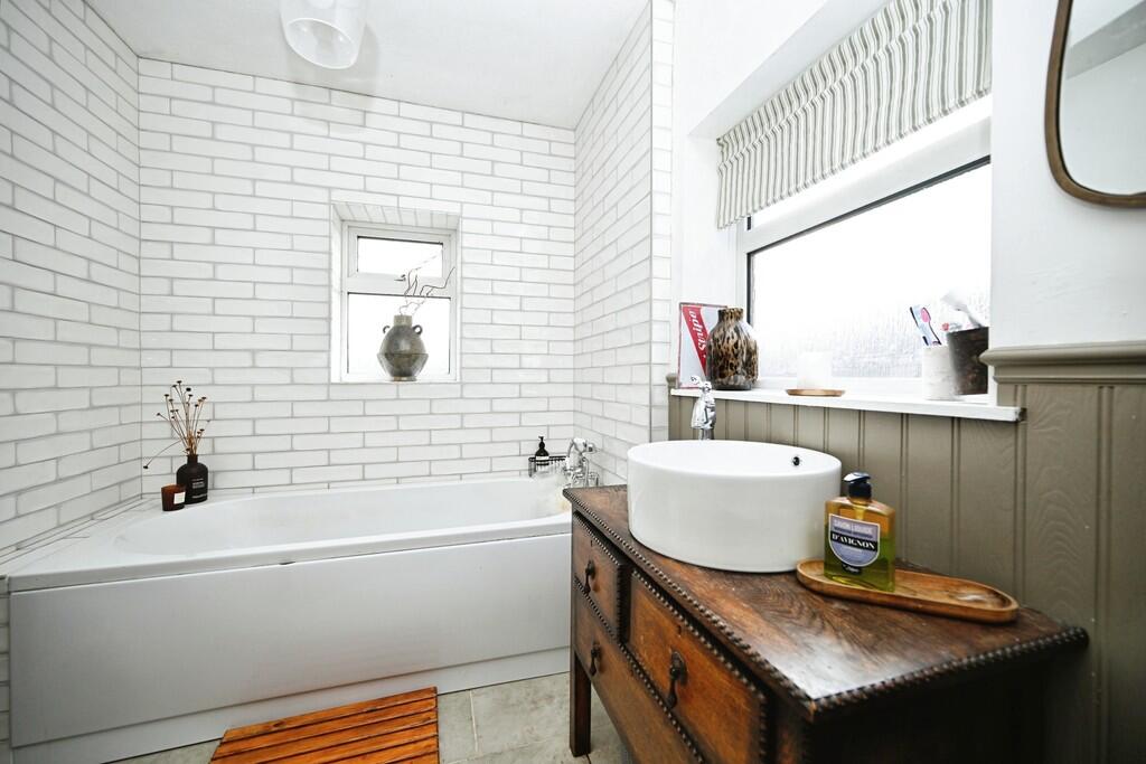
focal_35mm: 14
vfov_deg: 81.2
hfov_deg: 104.2
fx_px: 446
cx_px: 573
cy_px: 382
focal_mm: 14
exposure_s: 1/60
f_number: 4
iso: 360
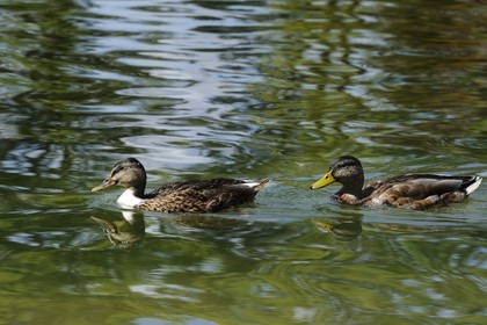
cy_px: 162
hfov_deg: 10.3
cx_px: 244
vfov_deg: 6.9
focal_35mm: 200
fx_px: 2705
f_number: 10
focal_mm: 200
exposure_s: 1/200
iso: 200
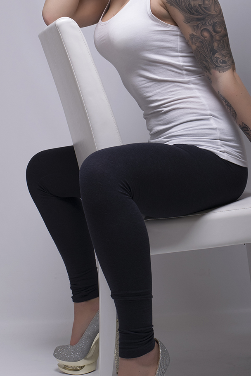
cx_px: 155
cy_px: 138
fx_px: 1046
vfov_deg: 20.4
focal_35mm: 100
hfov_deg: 13.7
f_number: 10
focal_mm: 38
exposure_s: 1/200
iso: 100
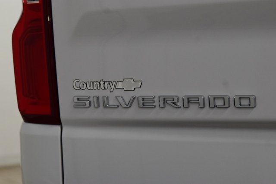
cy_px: 92
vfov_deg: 14.0
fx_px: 748
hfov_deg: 20.9
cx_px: 138
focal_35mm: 98
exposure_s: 1/125
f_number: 6.3
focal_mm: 65
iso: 1600
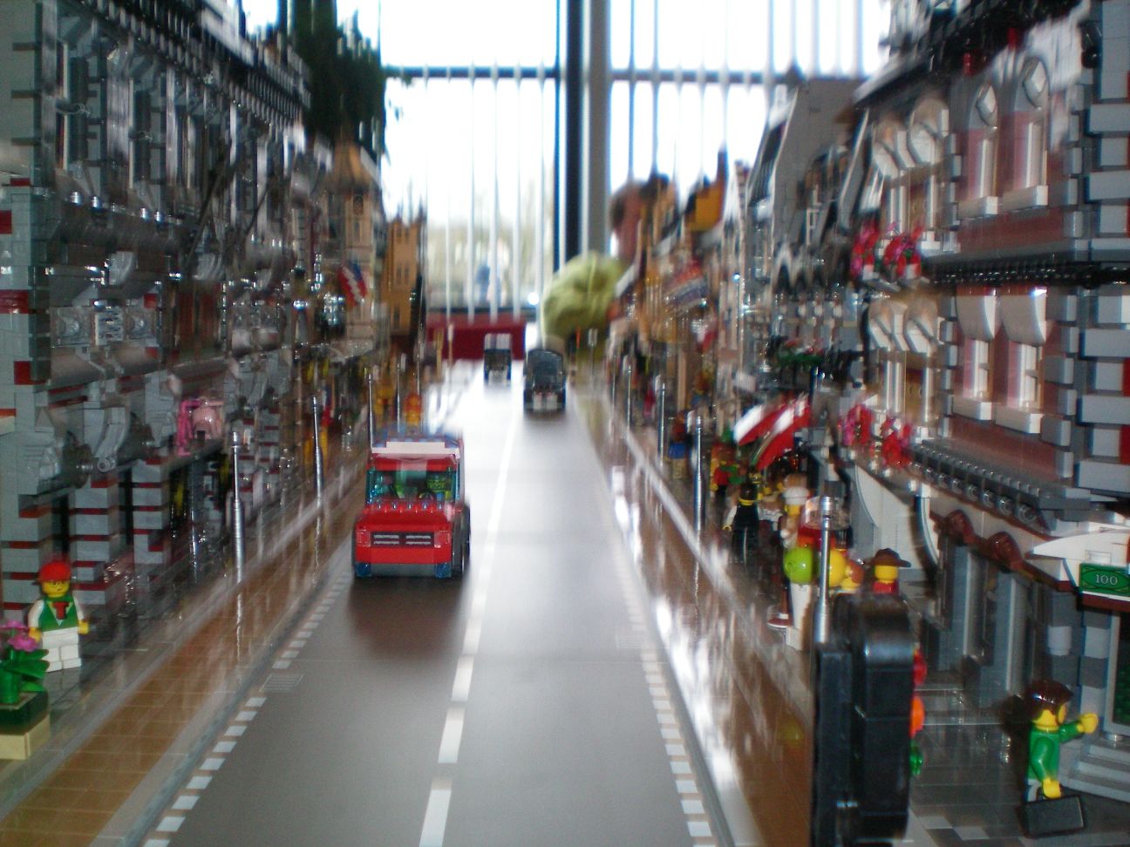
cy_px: 424
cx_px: 565
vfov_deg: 37.7
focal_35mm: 38
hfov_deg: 49.0
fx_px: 1240
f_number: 3.1
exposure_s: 1/60
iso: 160
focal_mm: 6.3
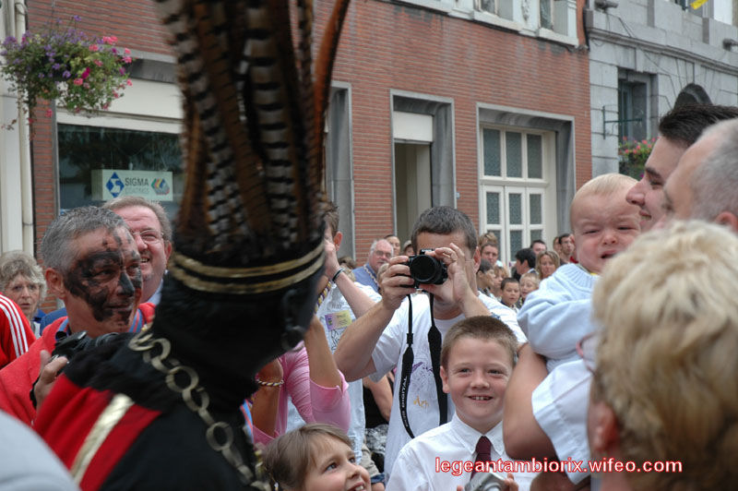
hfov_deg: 27.0
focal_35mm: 75
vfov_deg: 18.2
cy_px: 246
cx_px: 369
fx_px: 1536
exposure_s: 1/60
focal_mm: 50
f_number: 6.3
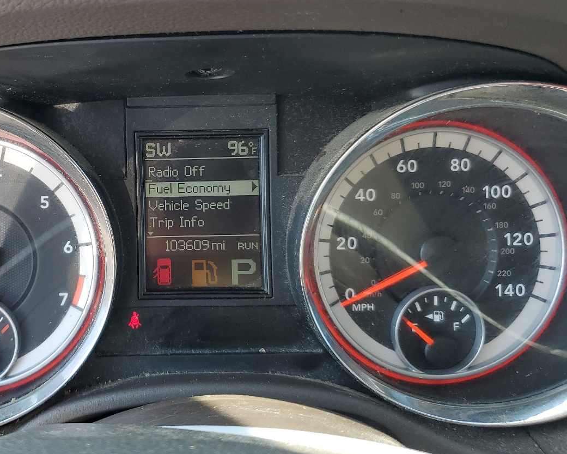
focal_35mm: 39
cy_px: 192
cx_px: 157
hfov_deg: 45.6
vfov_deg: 38.1
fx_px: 655
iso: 50
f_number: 1.5
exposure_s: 1/238
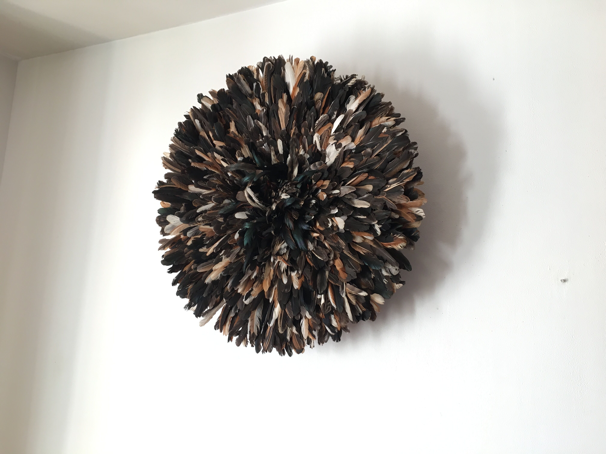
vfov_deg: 48.2
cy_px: 227
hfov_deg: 61.7
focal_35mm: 29
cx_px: 303
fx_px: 508
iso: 40
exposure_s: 1/33
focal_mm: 4.15
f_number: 2.2
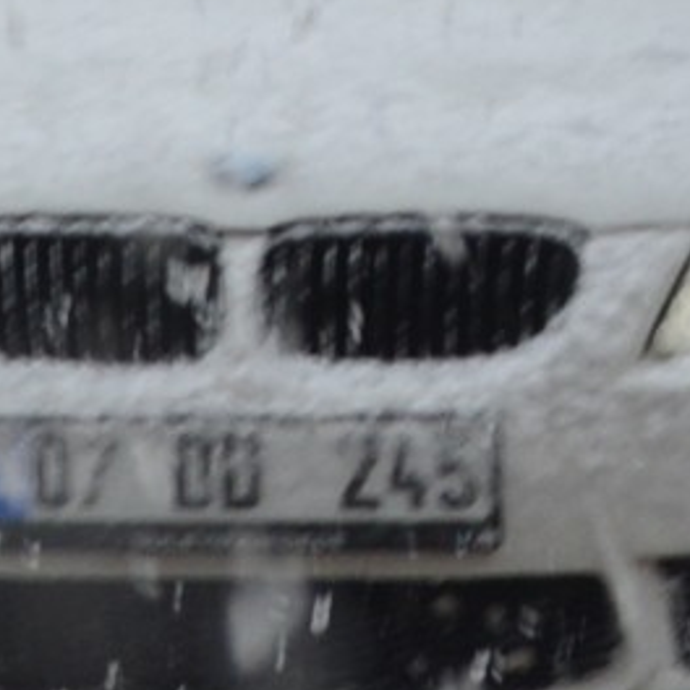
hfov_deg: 1.9
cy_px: -47
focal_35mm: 896
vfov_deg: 2.0
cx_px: -920
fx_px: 20206
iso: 320
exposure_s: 1/125
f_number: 5.6
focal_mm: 62
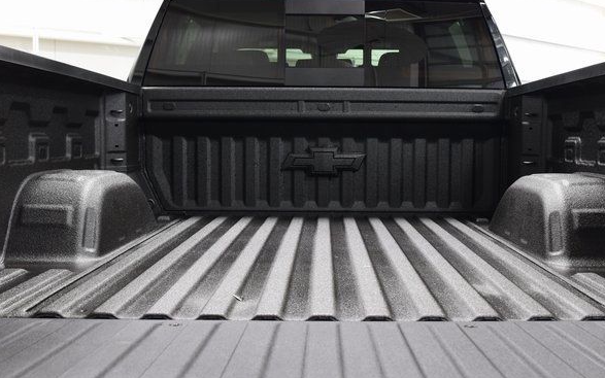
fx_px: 660
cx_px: 327
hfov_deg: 49.2
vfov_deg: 32.0
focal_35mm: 40
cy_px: 181
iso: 1250
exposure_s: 1/15
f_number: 6.3
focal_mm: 24
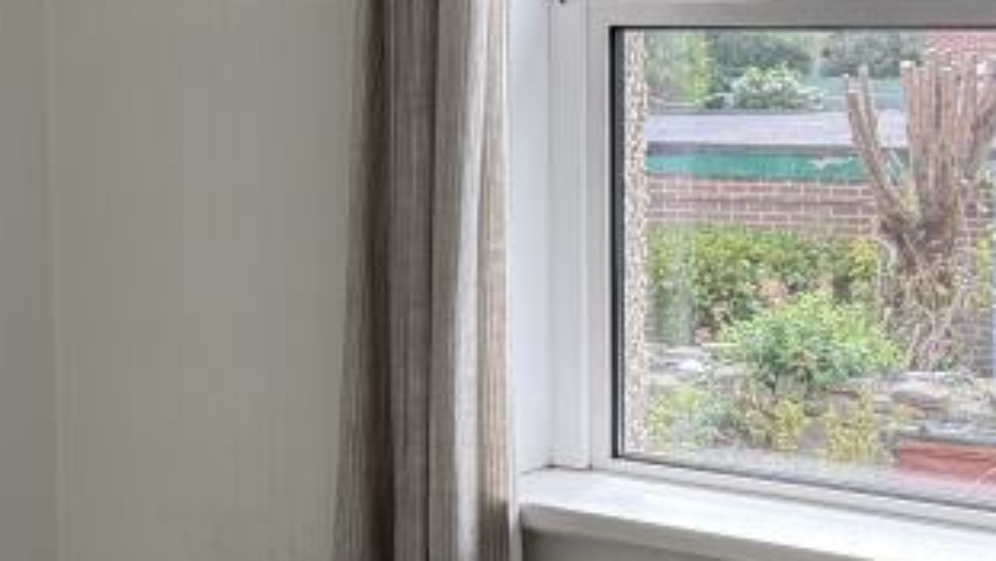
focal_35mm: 86
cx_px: 388
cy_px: 189
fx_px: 2271
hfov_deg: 24.7
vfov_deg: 14.0
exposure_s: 1/225
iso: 125
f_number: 1.78
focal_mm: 6.76
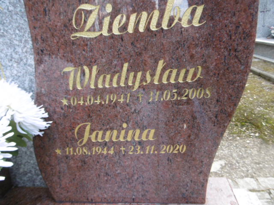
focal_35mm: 24
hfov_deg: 71.6
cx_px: 137
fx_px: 190
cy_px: 102
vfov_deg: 56.8
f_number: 3.1
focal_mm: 4.3
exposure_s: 1/60
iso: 100
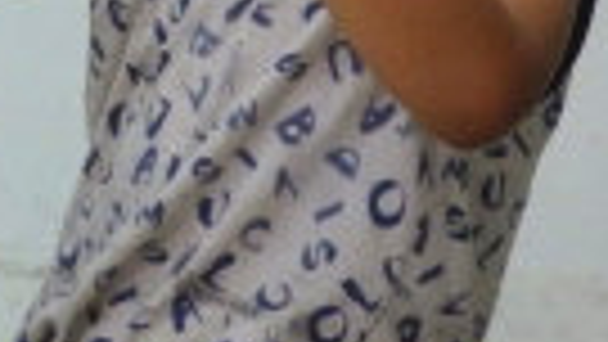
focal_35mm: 347
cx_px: -405
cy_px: -421
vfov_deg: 3.5
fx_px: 5595
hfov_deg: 6.1
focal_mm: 15.8
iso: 800
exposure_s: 1/80
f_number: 4.8
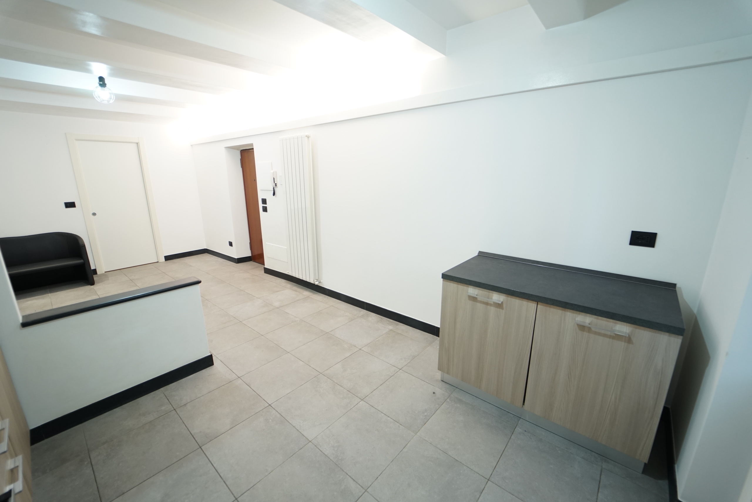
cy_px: 251
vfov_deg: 81.2
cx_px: 376
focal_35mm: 14
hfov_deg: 104.3
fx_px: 292
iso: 640
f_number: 2.8
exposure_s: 1/60
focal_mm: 14
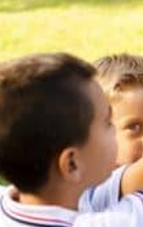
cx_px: 276
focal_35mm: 128
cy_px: 152
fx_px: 795
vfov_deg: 16.2
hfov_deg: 9.6
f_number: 4
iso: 500
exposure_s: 1/160
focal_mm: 50
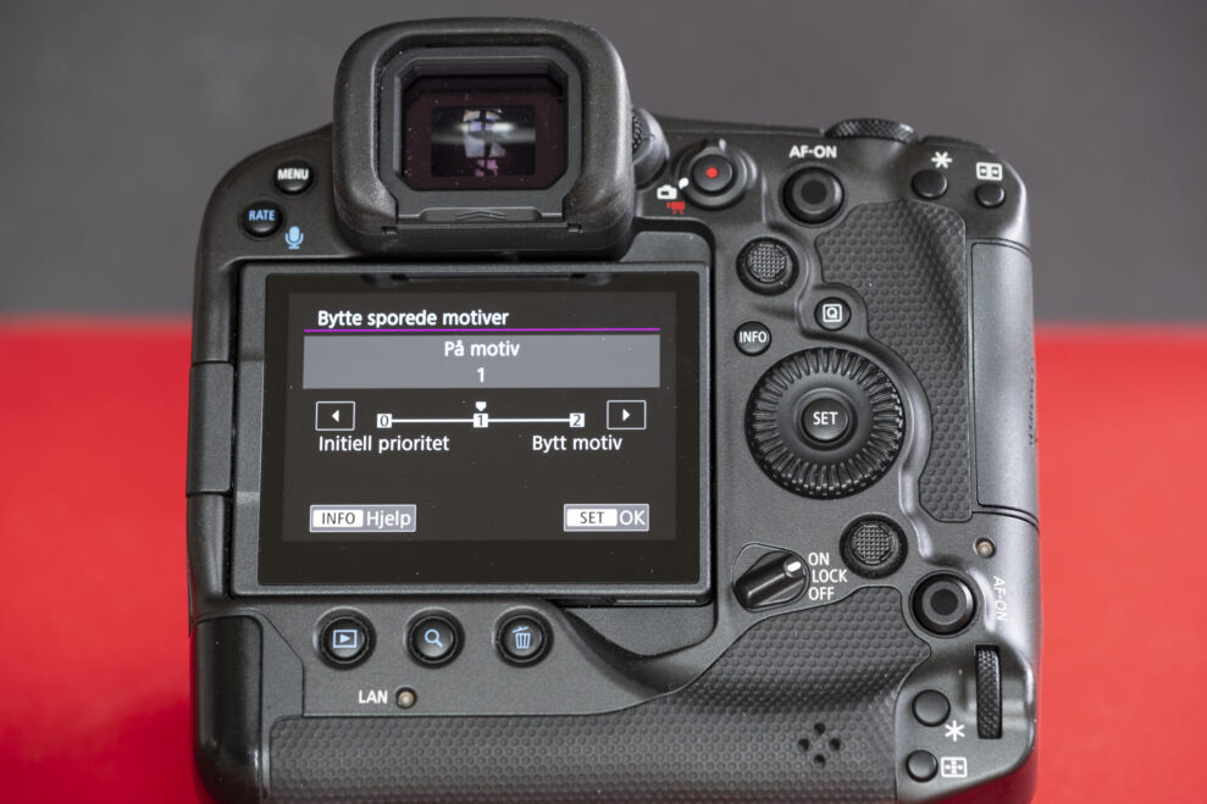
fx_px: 4022
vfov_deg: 11.4
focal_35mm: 120
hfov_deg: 17.1
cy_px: 402
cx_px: 604
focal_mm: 80
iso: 200
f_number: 5
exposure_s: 1/10
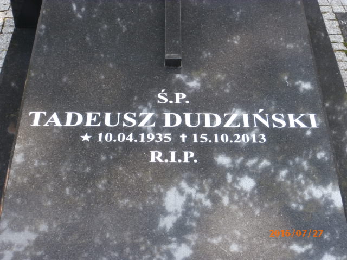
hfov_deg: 28.6
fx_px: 682
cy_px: 130
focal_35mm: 68
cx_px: 174
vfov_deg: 21.6
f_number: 4.7
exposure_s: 1/50
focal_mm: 12.1
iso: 125
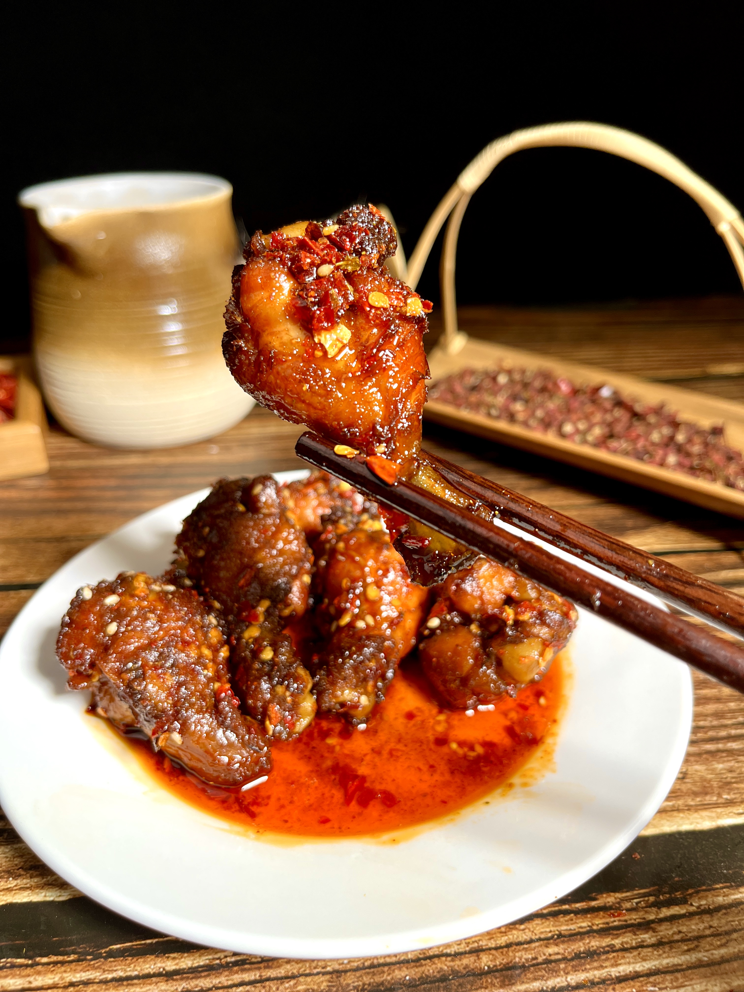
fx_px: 745
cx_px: 372
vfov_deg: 67.3
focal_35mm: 26
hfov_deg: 53.1
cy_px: 496
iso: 50
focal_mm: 5.1
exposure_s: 1/913
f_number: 1.6
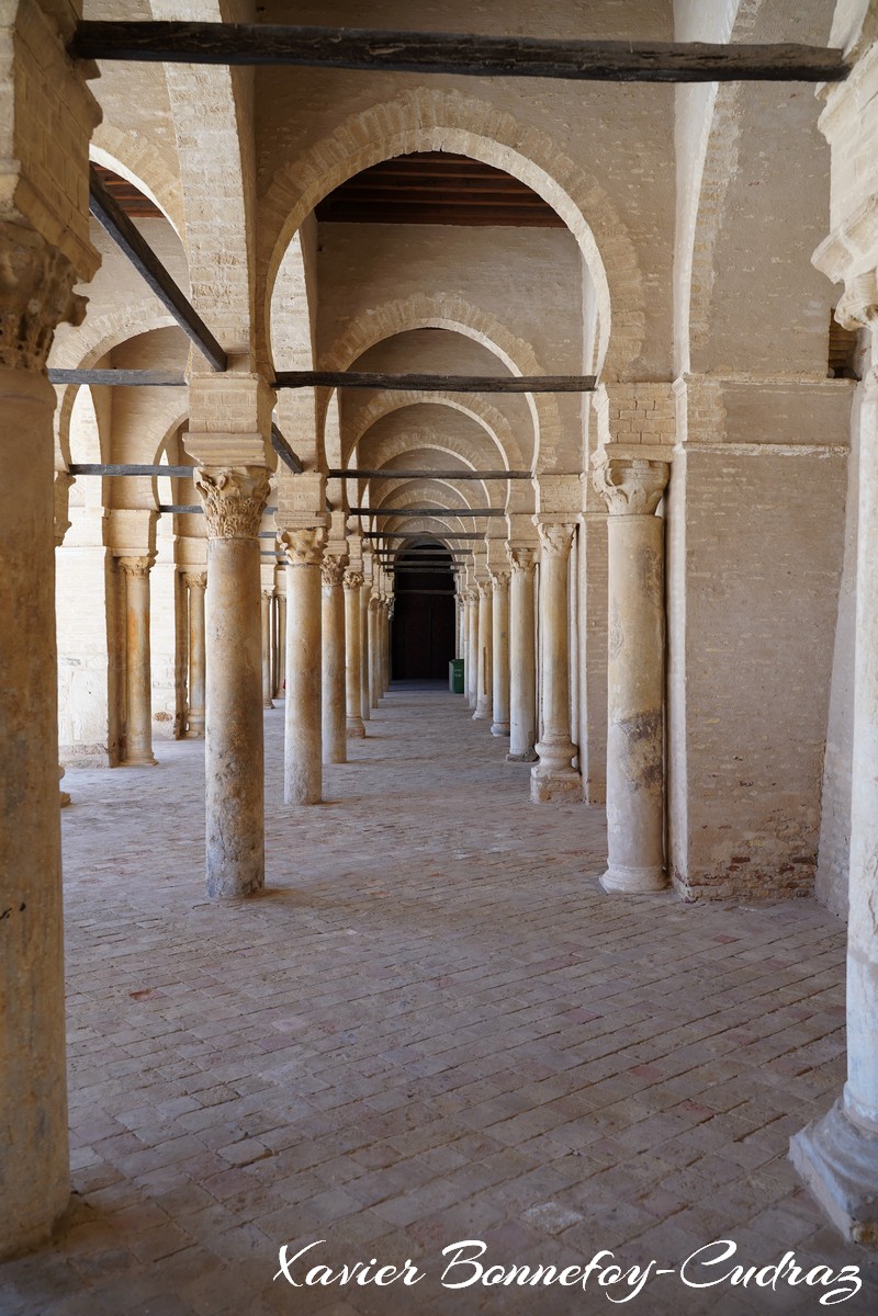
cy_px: 658
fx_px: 1024
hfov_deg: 46.4
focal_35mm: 28
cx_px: 439
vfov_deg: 65.5
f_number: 4.5
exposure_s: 1/80
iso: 100
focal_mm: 28
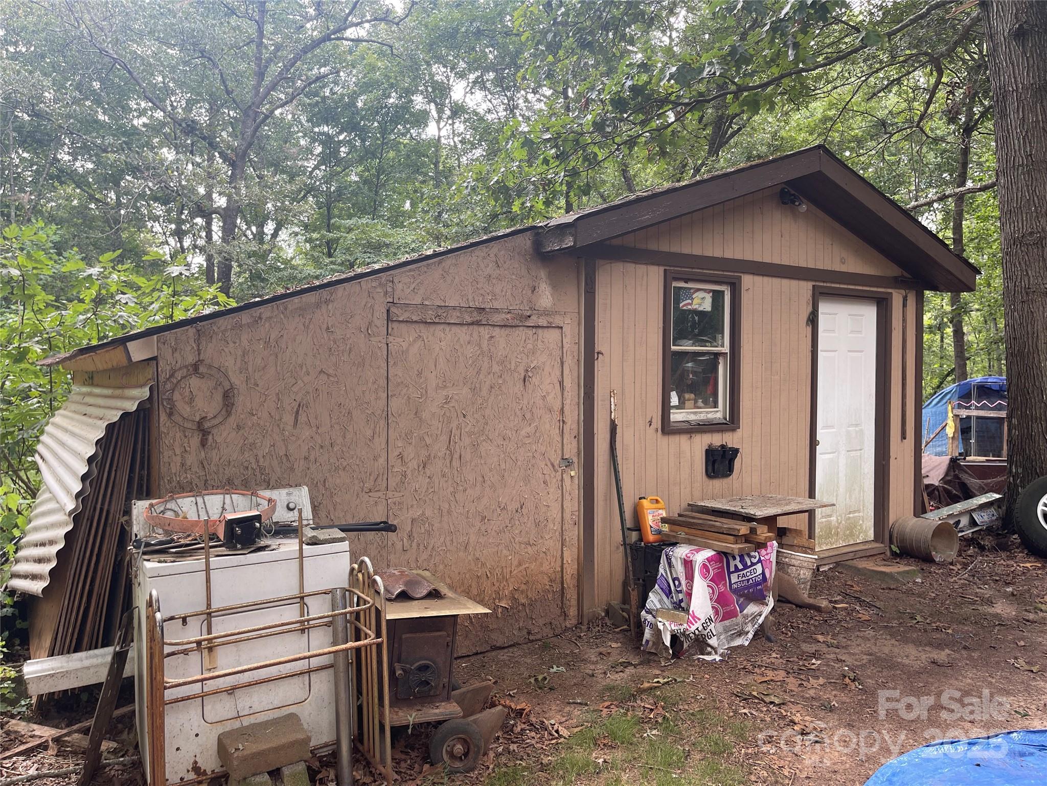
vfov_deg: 54.9
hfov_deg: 69.4
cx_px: 524
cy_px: 393
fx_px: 756
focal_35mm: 25
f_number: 1.6
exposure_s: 1/121
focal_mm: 5.1
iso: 50
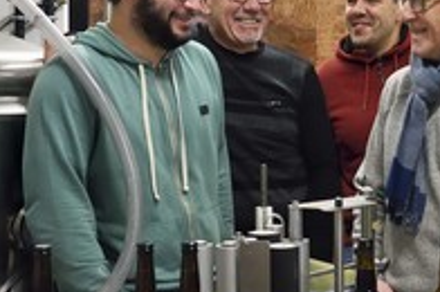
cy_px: 157
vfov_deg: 18.6
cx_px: 352
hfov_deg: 27.2
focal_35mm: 73
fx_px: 891
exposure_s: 1/30
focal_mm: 34
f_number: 8
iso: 1600
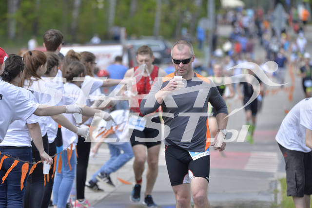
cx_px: 156
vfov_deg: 4.6
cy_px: 104
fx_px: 2600
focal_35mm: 300
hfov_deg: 6.9
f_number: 6.3
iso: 400
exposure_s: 1/1600
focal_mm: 300
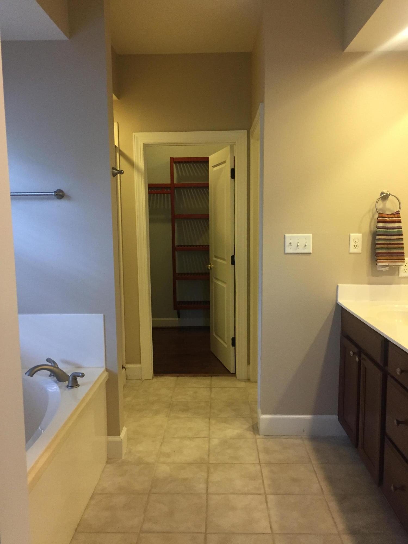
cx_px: 204
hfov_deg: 48.2
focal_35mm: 29
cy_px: 272
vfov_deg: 61.7
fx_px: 456
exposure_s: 1/30
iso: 125
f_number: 2.2
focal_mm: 4.15
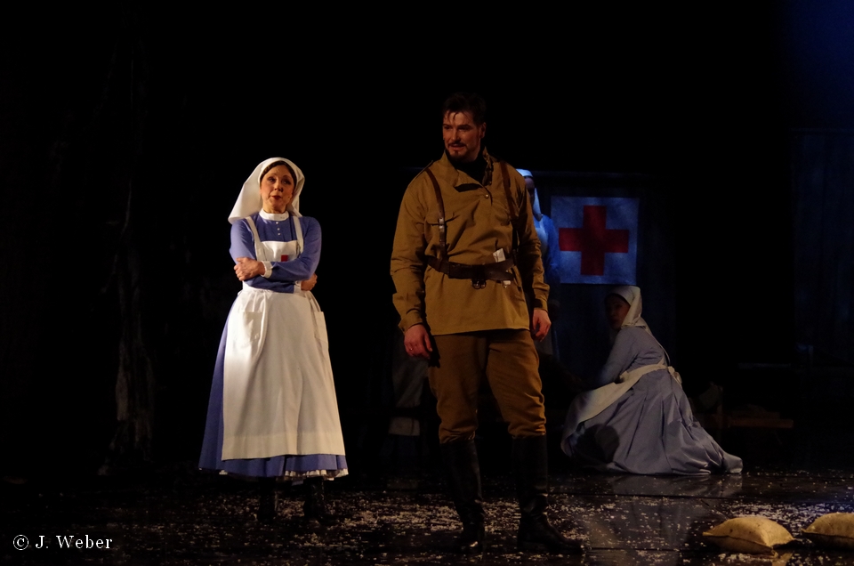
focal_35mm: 120
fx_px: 2841
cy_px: 283
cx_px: 427
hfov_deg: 17.1
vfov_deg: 11.4
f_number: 4.5
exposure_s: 1/160
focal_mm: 80
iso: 6400
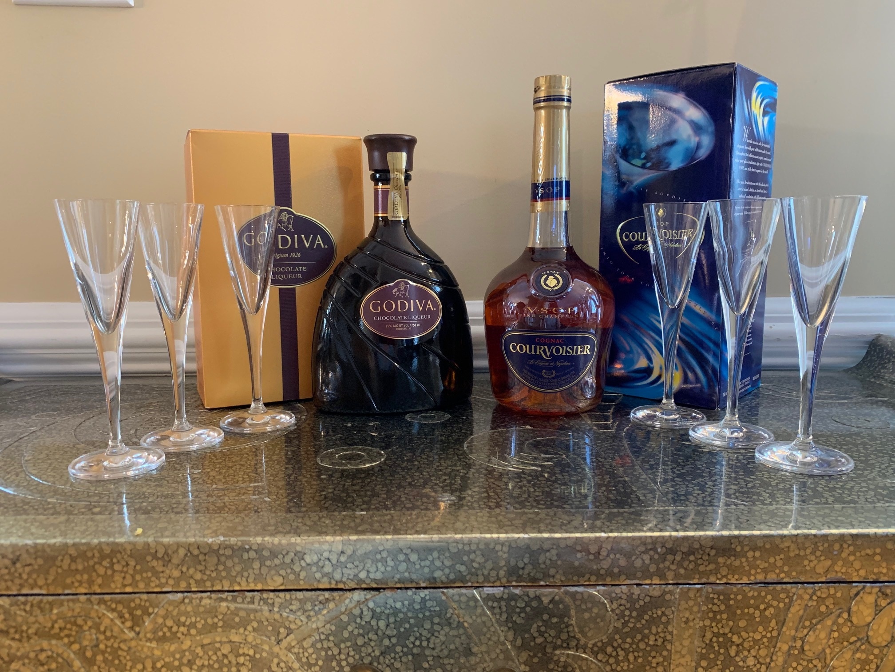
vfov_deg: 53.1
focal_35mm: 26
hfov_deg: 67.3
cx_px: 448
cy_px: 336
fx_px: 672
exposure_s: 1/40
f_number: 1.8
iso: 320
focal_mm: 4.25
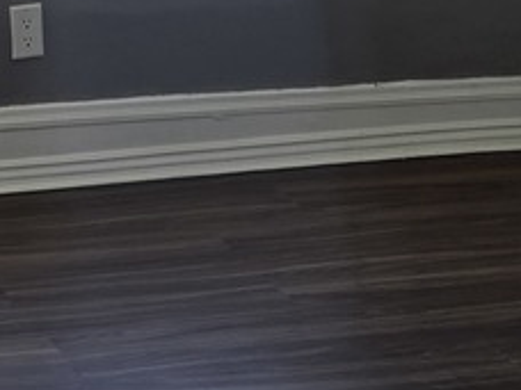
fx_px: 2182
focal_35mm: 145
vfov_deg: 9.6
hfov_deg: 13.1
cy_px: -374
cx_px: -165
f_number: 1.8
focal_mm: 5.4
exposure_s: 1/266
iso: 25
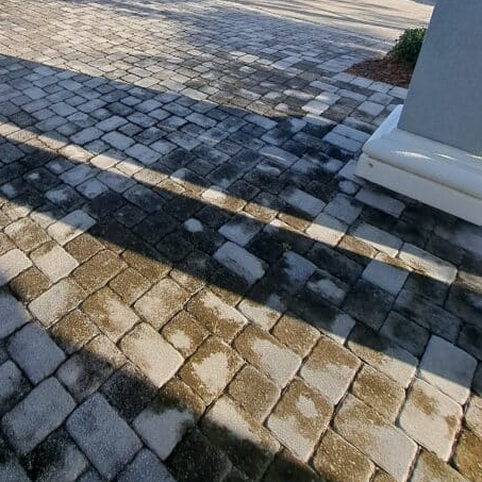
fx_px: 410
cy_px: 80
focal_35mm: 26
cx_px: 126
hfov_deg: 58.1
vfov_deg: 55.5
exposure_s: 1/735
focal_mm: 1.74
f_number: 2.2
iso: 50
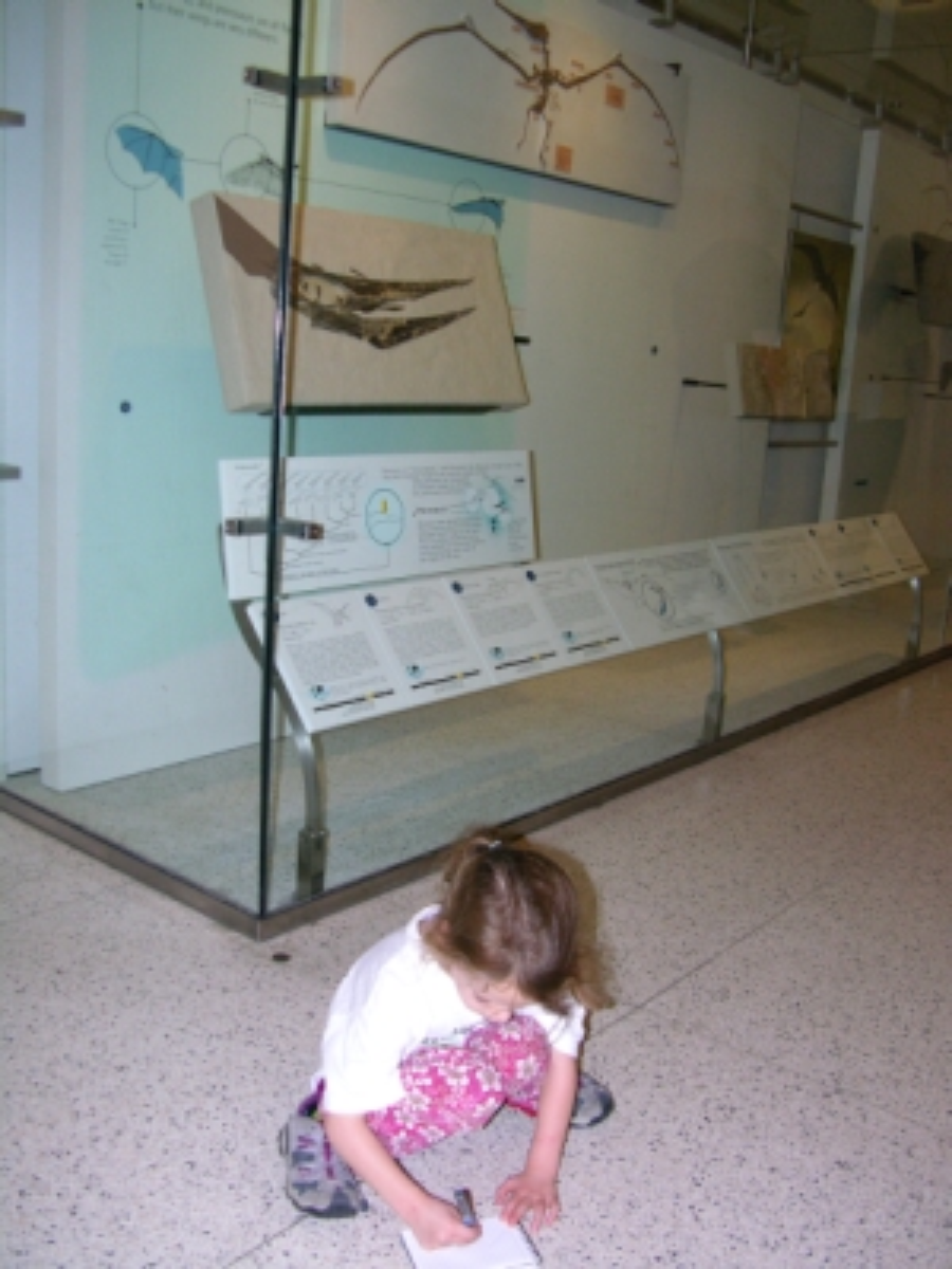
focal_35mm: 35
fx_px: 1283
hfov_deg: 40.7
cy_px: 634
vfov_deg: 52.6
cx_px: 476
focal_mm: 8.9
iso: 200
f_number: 2.8
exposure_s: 1/60.1
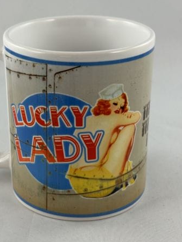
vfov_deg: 27.4
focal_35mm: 71
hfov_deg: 20.7
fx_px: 498
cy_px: 100
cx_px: 71
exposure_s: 1/100
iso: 50
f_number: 1.78
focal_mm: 6.86
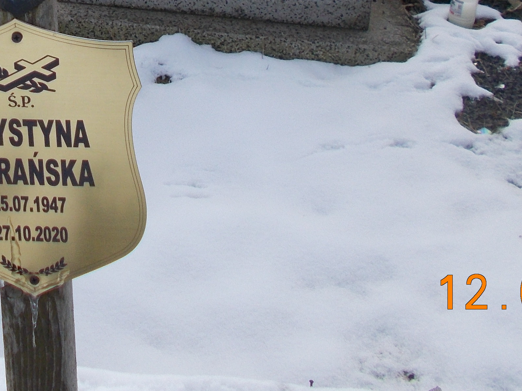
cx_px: 35
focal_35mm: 75
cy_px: -138
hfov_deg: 25.1
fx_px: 1131
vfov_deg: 18.1
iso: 80
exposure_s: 1/400
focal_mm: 4.6
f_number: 3.2
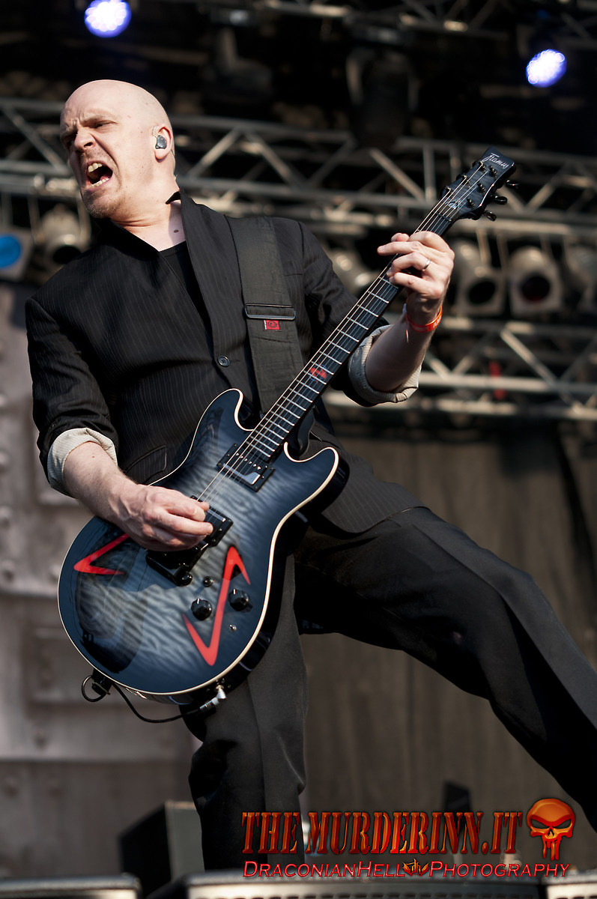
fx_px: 2618
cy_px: 450
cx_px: 298
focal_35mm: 105
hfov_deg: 13.0
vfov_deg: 19.5
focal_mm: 70
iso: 320
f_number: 2.8
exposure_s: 1/800
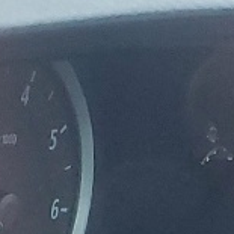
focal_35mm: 237
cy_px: 445
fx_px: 1813
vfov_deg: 7.2
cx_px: 352
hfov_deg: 7.3
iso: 89
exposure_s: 1/120
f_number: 1.5
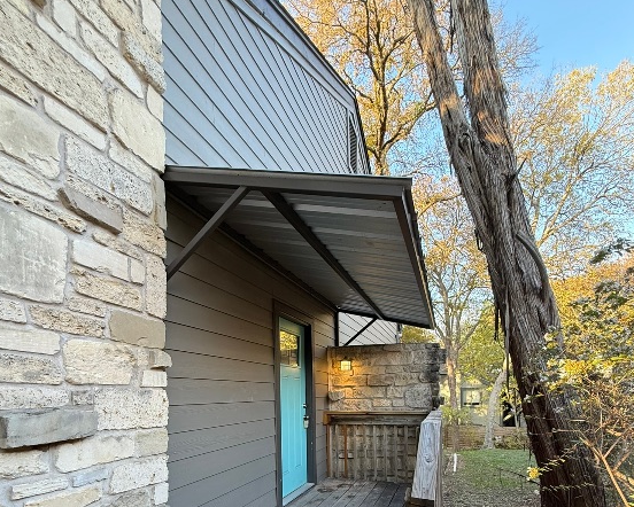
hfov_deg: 83.3
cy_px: 399
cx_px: 319
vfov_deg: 65.1
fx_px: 357
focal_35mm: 19
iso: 125
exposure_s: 1/120
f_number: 2.2
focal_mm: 2.22
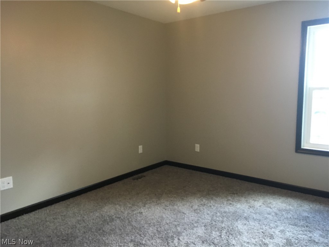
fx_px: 276
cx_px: 164
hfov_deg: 61.7
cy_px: 124
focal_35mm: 29
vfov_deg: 48.2
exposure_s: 1/30
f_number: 2.2
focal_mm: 4.15
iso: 200
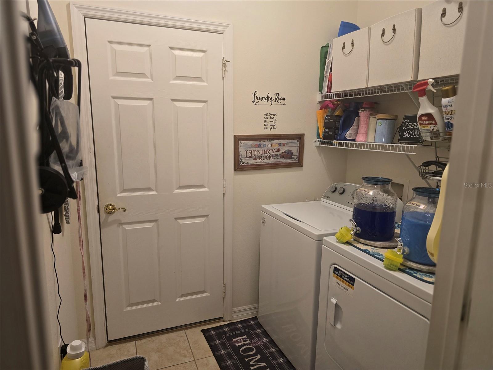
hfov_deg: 73.9
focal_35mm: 23
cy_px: 185
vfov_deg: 58.9
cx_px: 246
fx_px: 328
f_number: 1.7
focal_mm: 6.3
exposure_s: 1/120
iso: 500
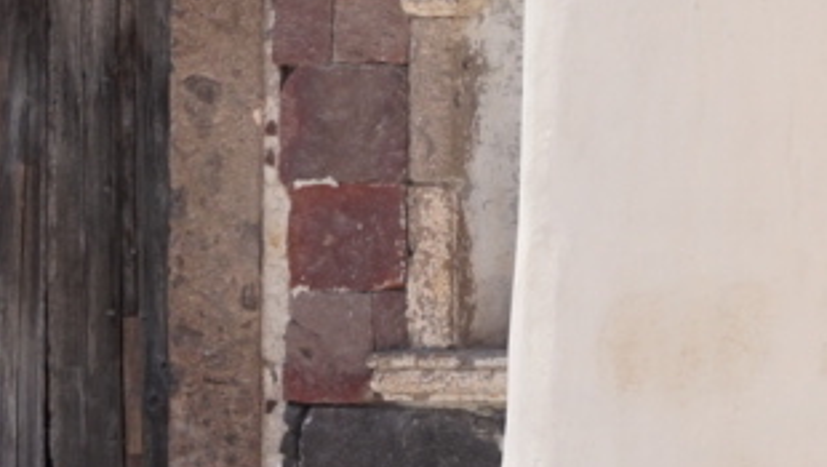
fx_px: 2875
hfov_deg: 15.5
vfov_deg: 9.1
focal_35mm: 131
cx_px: 1086
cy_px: -147
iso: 100
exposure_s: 1/320
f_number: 6.3
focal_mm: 16
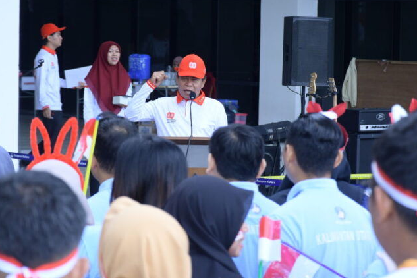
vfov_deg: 7.4
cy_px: 136
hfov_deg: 11.1
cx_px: 196
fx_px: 2154
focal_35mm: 186
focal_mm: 105
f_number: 8
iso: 1000
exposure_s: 1/250
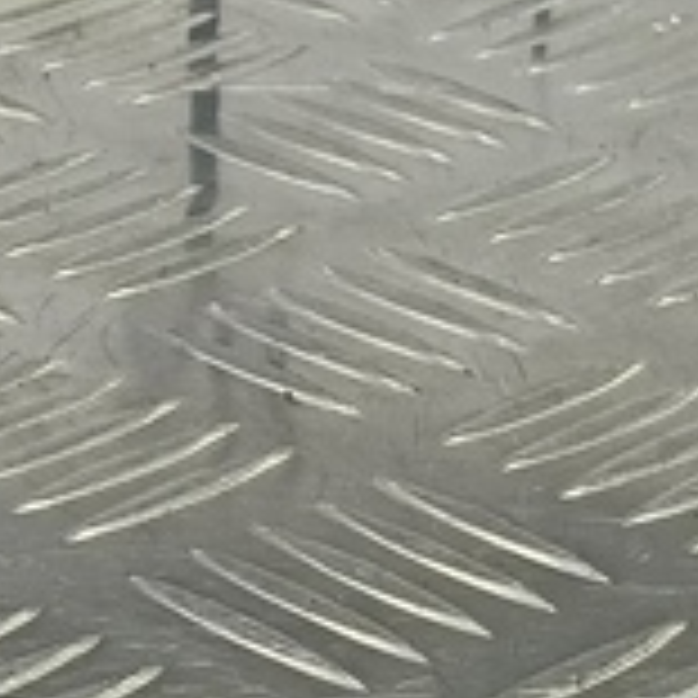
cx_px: 221
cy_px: 941
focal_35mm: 134
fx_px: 3057
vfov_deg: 12.6
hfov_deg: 13.0
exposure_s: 1/50
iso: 134
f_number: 1.6
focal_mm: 4.11
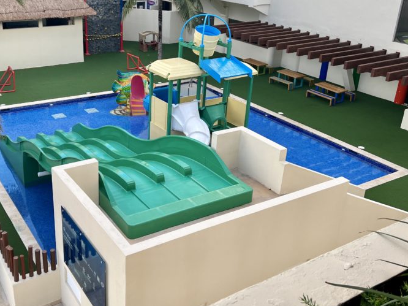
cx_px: 156
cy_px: 132
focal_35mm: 40
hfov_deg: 46.4
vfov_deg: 35.9
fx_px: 471
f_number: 1.5
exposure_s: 1/338
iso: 50
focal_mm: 5.7
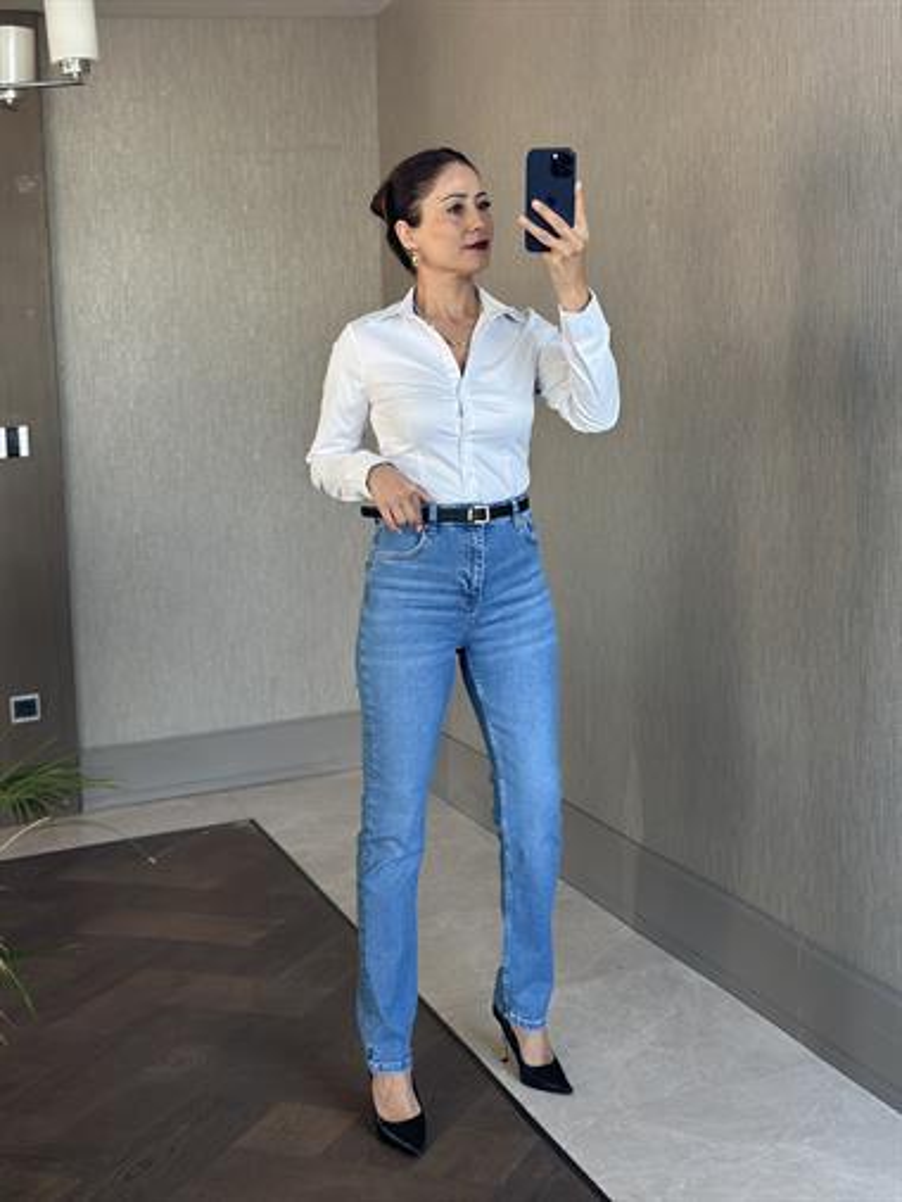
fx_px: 1666
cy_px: 601
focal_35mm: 48
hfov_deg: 30.3
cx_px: 451
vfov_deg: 39.6
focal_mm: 6.86
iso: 125
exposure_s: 1/90
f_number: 1.78
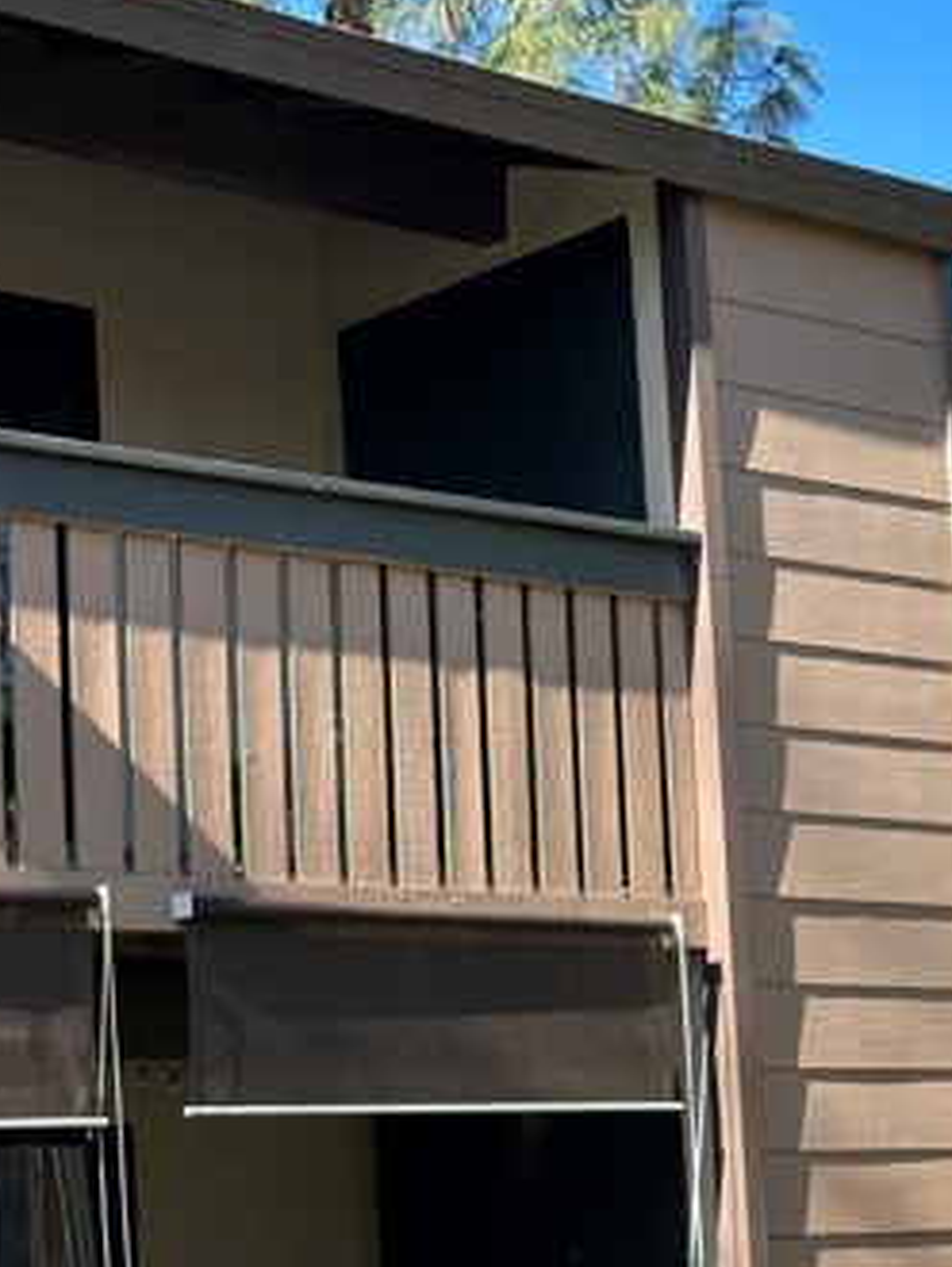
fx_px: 3406
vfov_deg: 21.0
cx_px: 553
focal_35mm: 93
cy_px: 872
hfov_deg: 15.9
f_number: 1.78
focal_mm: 6.86
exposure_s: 1/767
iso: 64
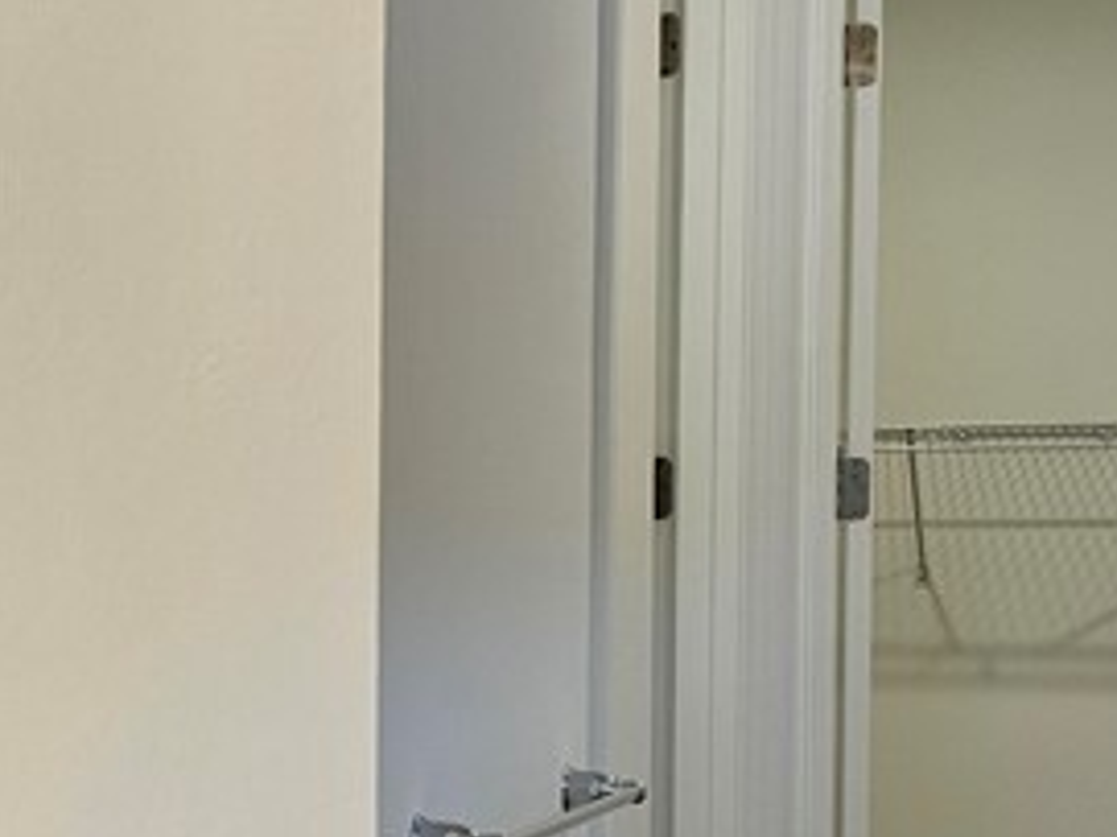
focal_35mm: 87
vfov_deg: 16.9
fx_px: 2806
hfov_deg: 20.2
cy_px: 643
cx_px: -408
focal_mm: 6.3
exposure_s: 1/120
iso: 100
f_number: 1.7
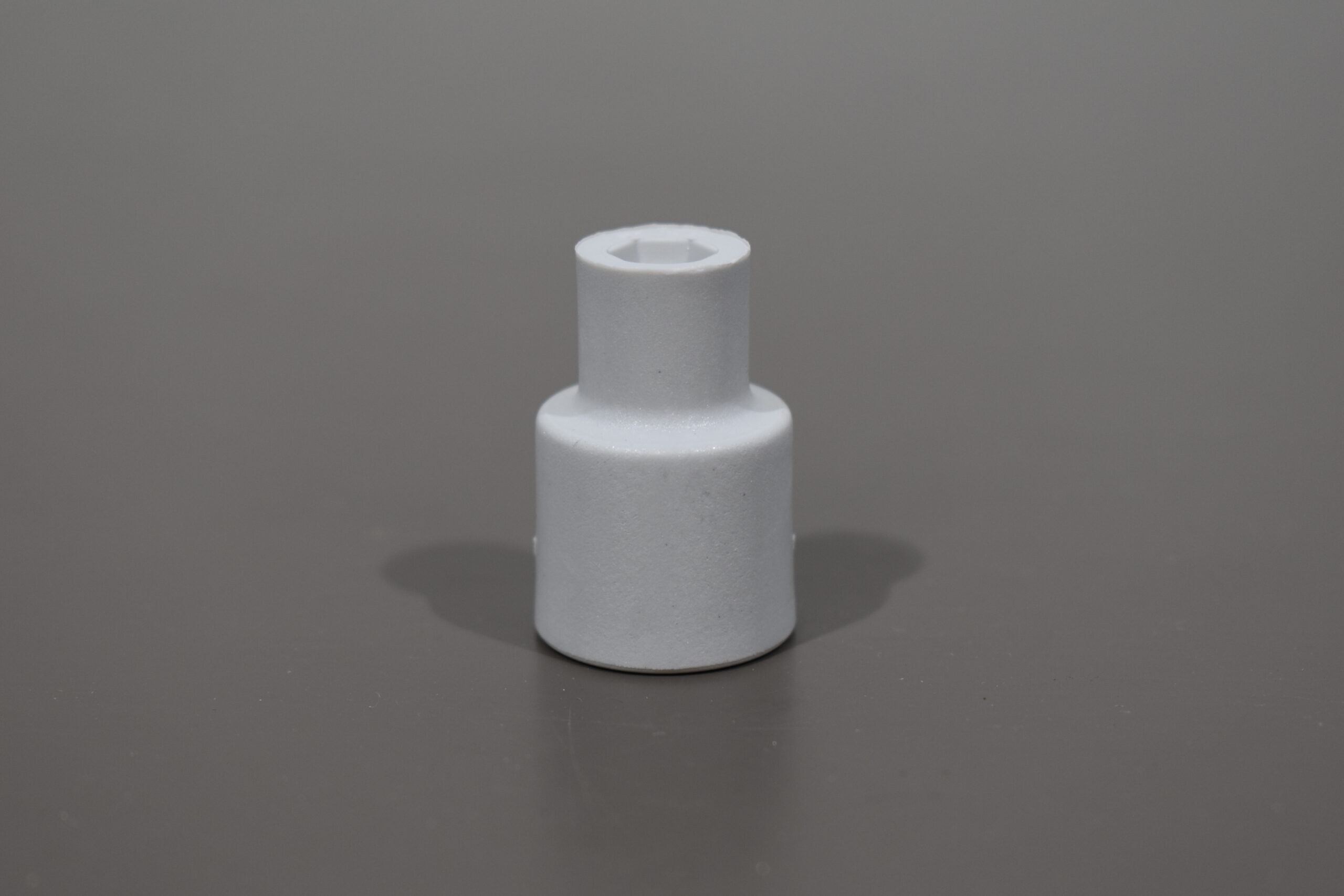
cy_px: 448
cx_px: 672
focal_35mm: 82
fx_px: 3080
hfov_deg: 24.6
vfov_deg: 16.6
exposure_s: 1/60
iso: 450
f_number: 5.6
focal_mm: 55
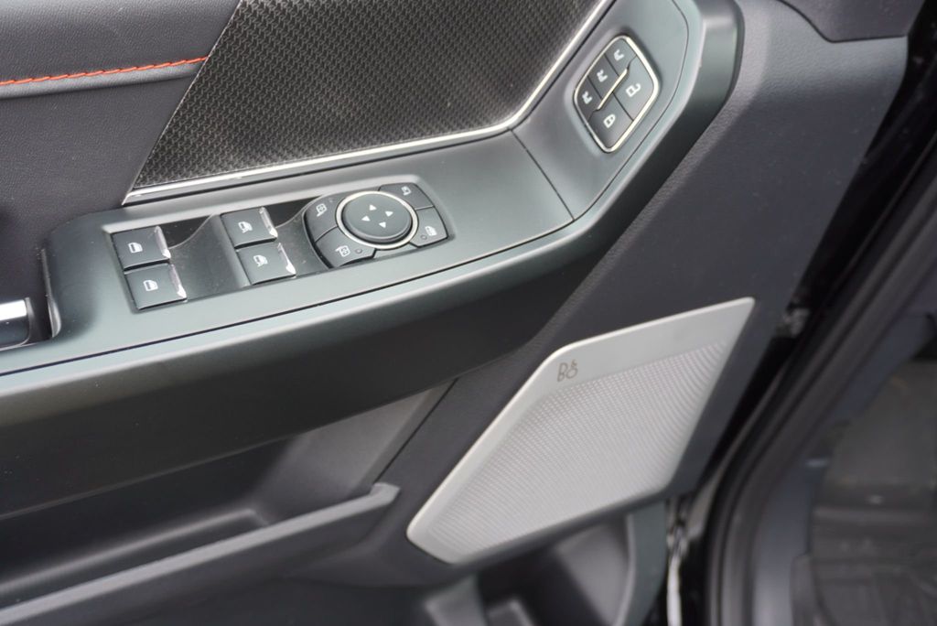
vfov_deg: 38.4
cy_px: 313
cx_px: 468
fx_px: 898
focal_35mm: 34
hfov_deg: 55.1
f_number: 4
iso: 100
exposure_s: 1/60
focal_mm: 23
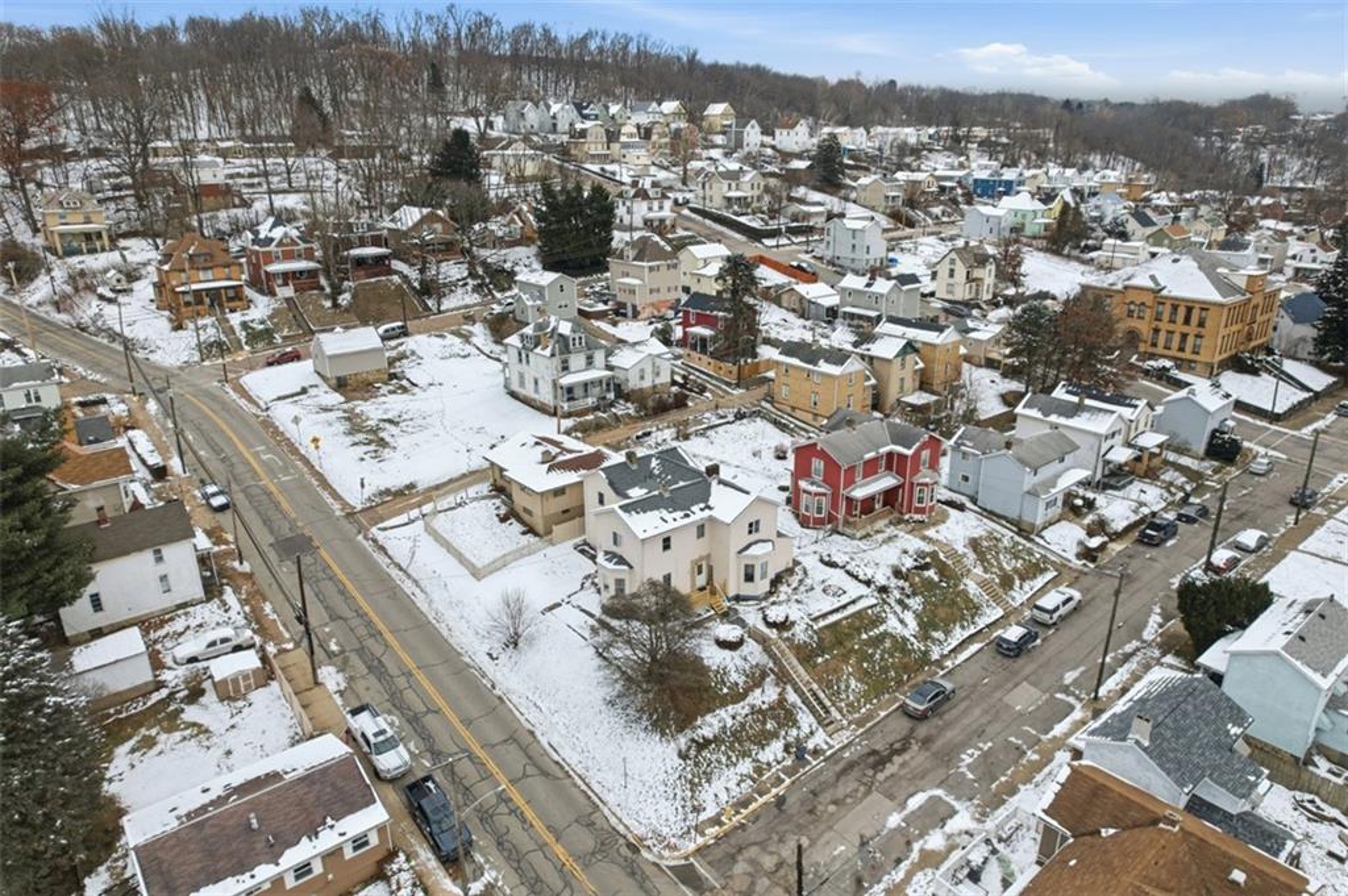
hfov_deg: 78.6
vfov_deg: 57.1
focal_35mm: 22
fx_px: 823
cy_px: 448
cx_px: 674
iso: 150
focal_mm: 8.4
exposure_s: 1/500
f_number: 2.8
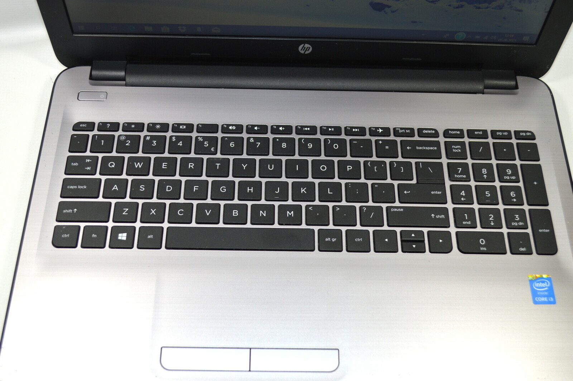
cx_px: 286
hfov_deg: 46.4
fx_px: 668
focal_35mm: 42
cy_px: 190
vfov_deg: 31.8
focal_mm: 28
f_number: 4.5
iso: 360
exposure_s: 1/125
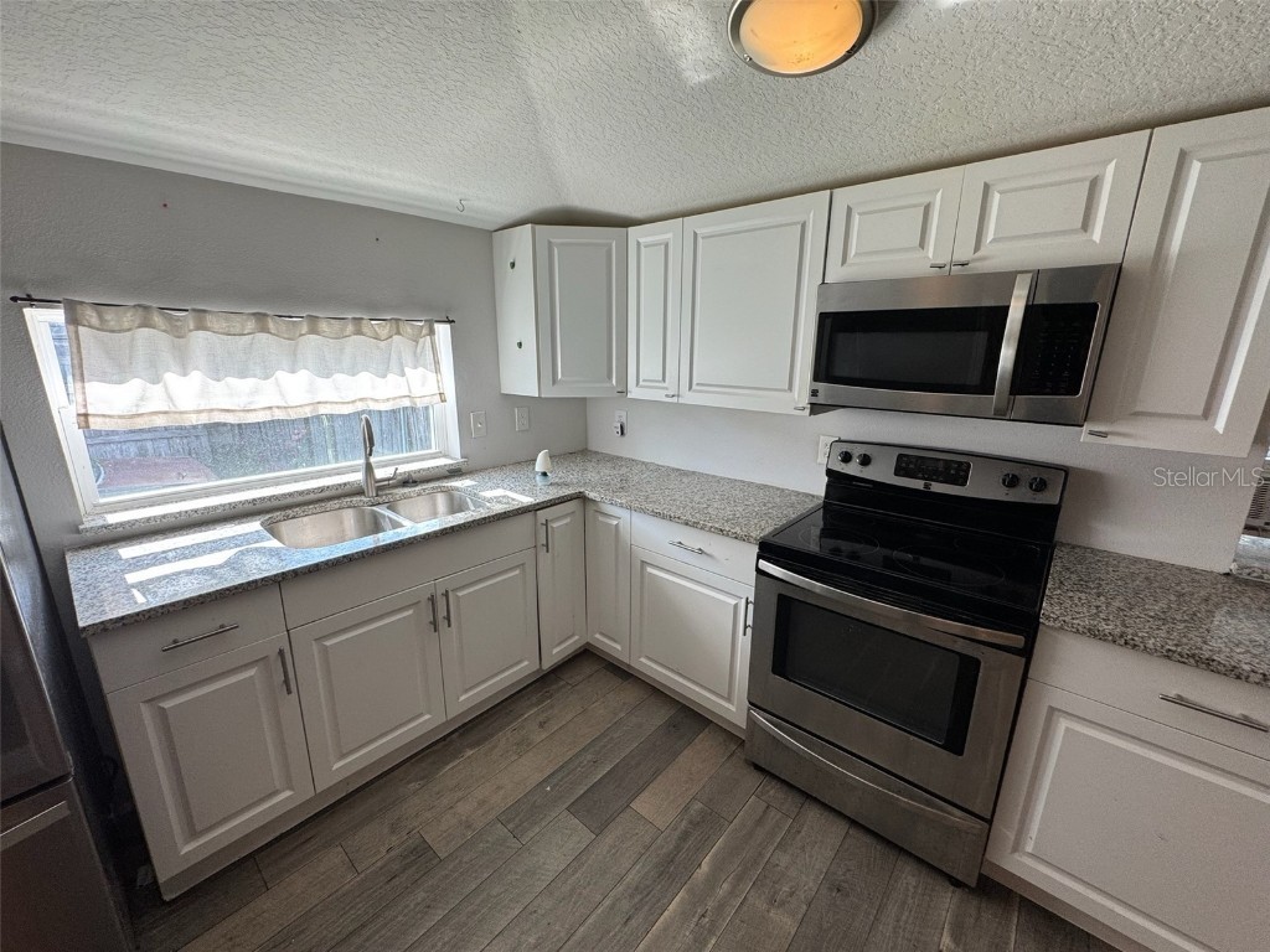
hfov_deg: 102.1
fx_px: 514
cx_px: 635
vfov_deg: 85.7
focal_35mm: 14
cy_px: 476
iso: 100
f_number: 2.2
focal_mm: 2.22
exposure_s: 1/120
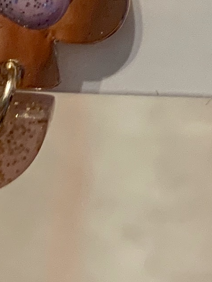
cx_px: 228
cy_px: -286
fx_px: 1346
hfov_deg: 8.9
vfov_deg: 10.9
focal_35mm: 165
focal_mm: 4.25
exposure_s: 1/60
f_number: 1.8
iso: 100
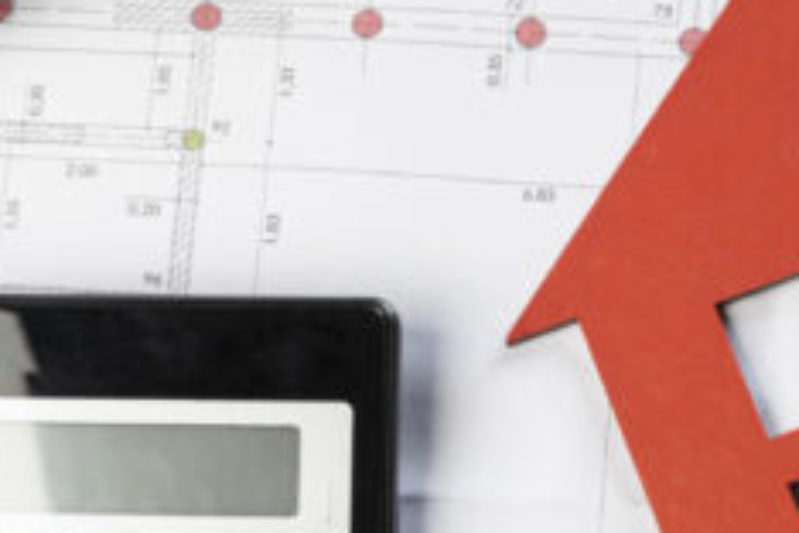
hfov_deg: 8.0
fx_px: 5704
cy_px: 752
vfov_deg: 5.3
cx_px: 440
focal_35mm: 257
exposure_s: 1/160
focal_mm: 75
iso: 100
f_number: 9
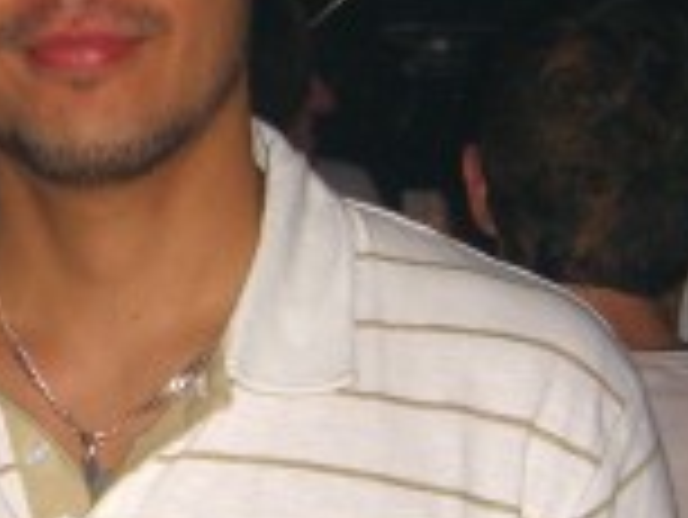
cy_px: 252
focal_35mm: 149
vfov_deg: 10.0
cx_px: -90
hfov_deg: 13.0
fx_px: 2964
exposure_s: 1/60
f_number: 2.8
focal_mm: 7.9
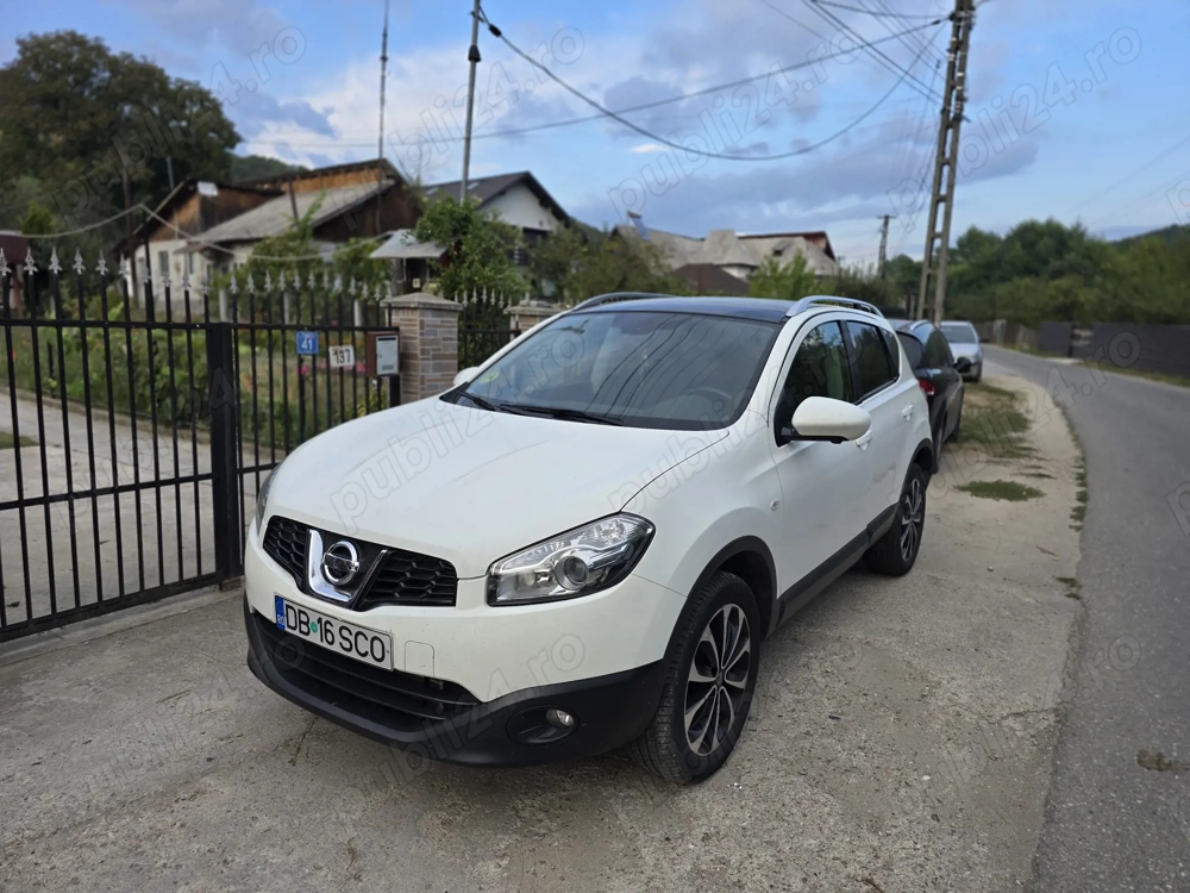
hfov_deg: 73.9
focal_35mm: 23
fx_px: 791
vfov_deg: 58.9
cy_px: 446
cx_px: 595
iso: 12
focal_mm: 6.3
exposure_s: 1/143
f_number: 1.7
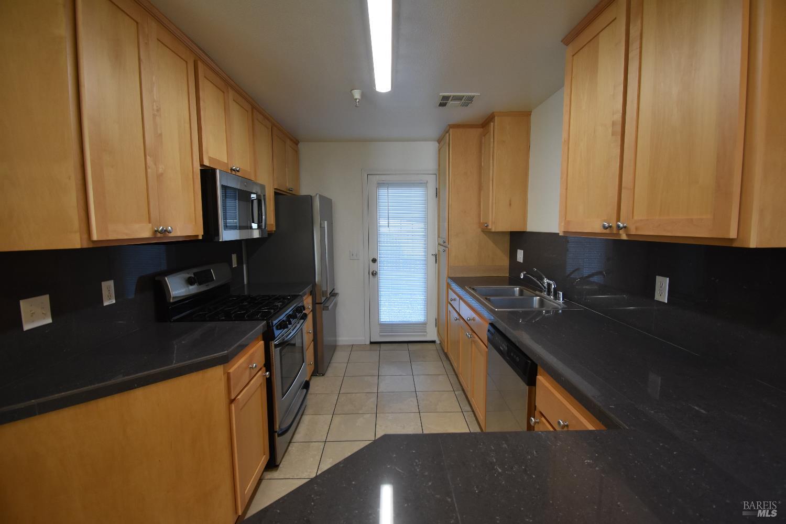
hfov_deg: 100.4
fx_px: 327
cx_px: 393
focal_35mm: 15
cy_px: 262
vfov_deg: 77.3
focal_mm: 10
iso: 800
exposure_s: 1/100
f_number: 5
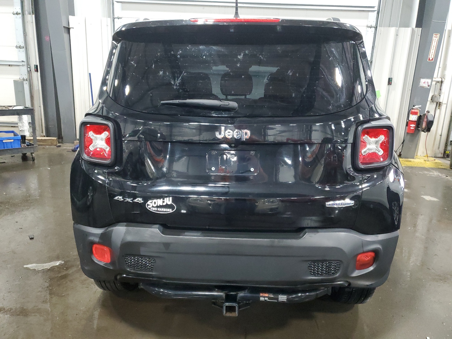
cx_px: 226
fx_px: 339
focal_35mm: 26
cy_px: 170
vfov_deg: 53.1
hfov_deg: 67.3
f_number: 1.5
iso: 419
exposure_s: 1/60.2
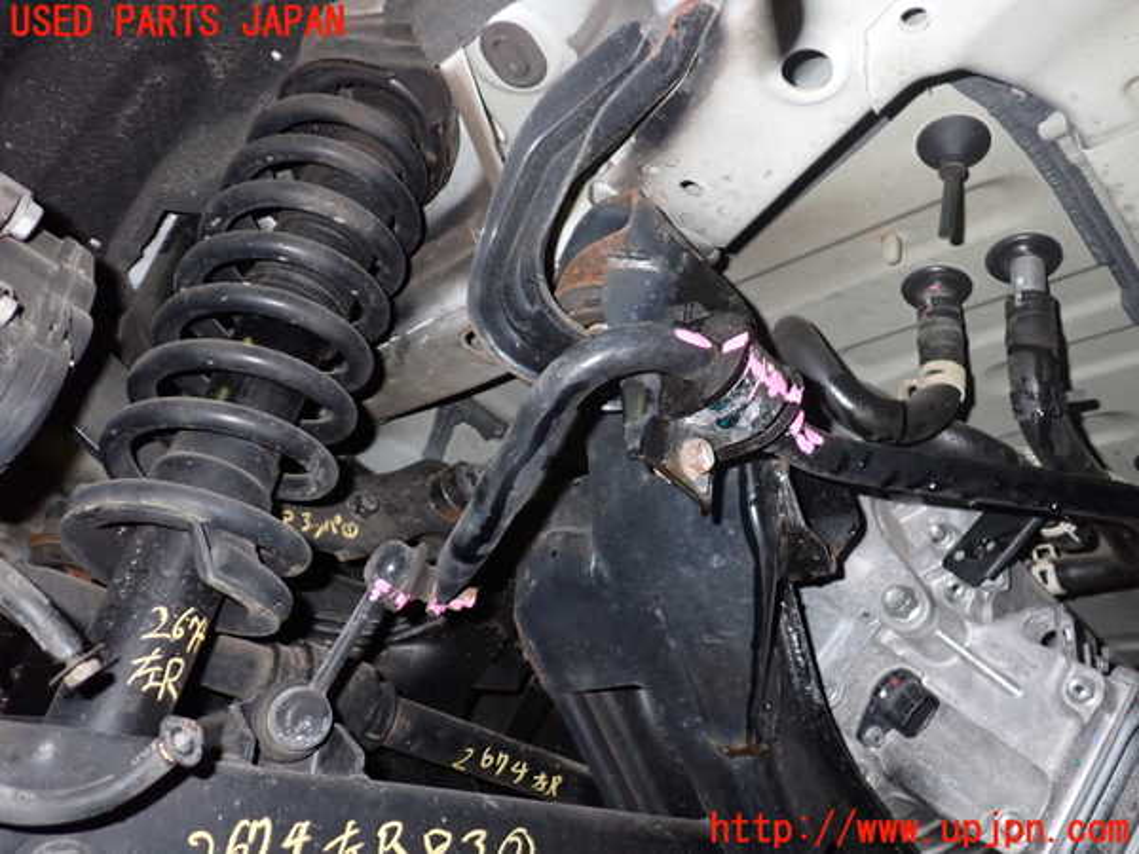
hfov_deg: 60.0
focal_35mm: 30
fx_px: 987
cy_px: 427
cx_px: 570
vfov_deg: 46.8
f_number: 6.3
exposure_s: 1/30
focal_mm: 5.4
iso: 800
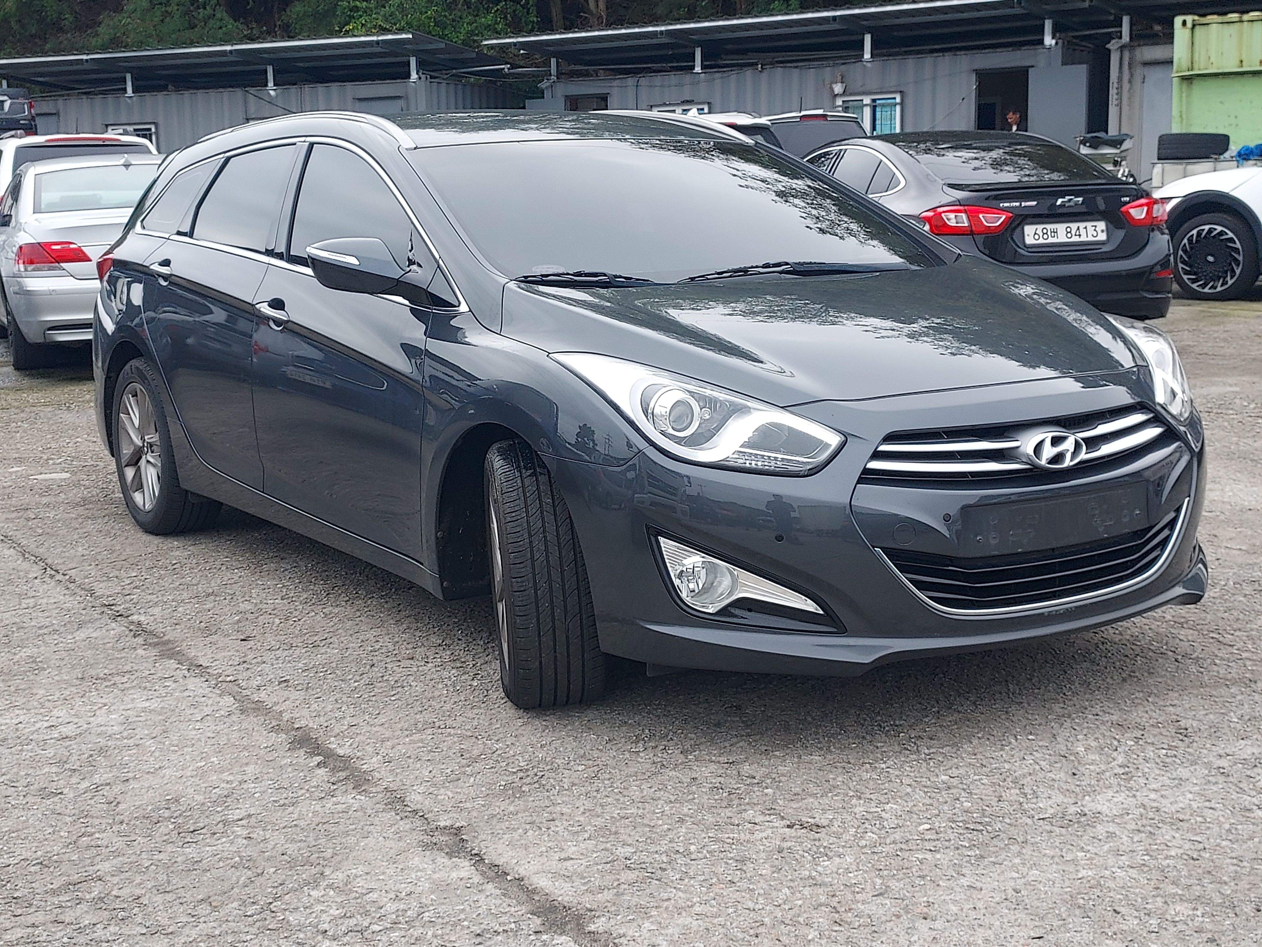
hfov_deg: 71.6
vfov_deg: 56.8
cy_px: 474
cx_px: 631
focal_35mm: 24
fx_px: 875
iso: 40
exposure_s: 1/358
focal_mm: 4.6
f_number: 1.8
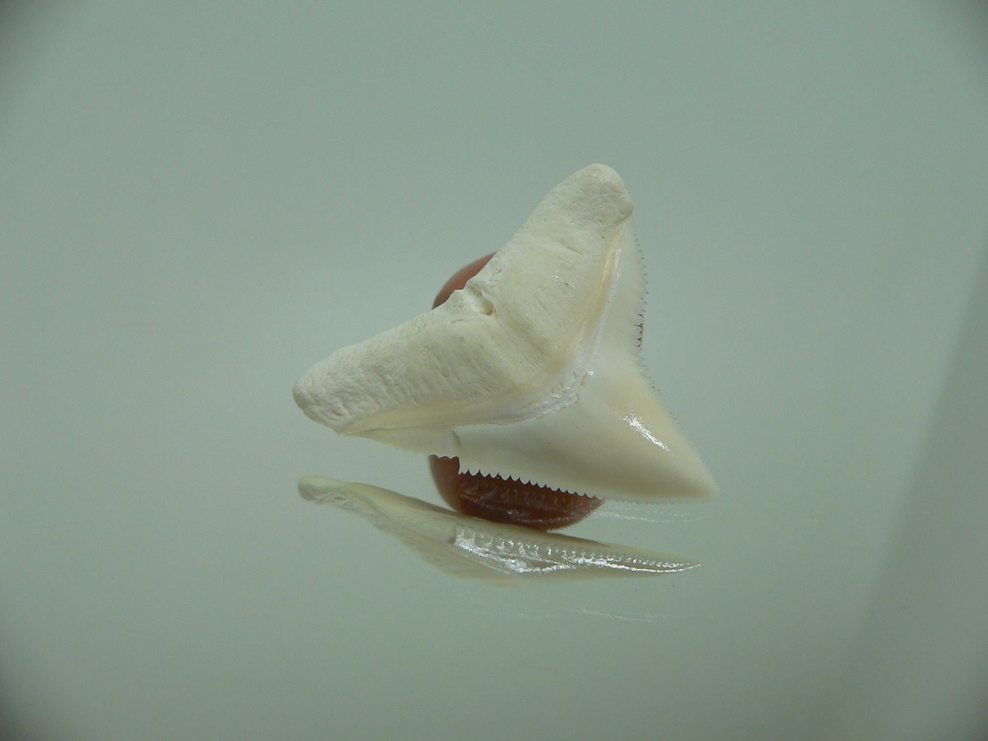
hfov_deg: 52.6
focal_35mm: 35
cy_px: 370
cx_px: 494
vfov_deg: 40.7
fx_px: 999
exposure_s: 1/60
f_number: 2.8
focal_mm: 4.6
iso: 80
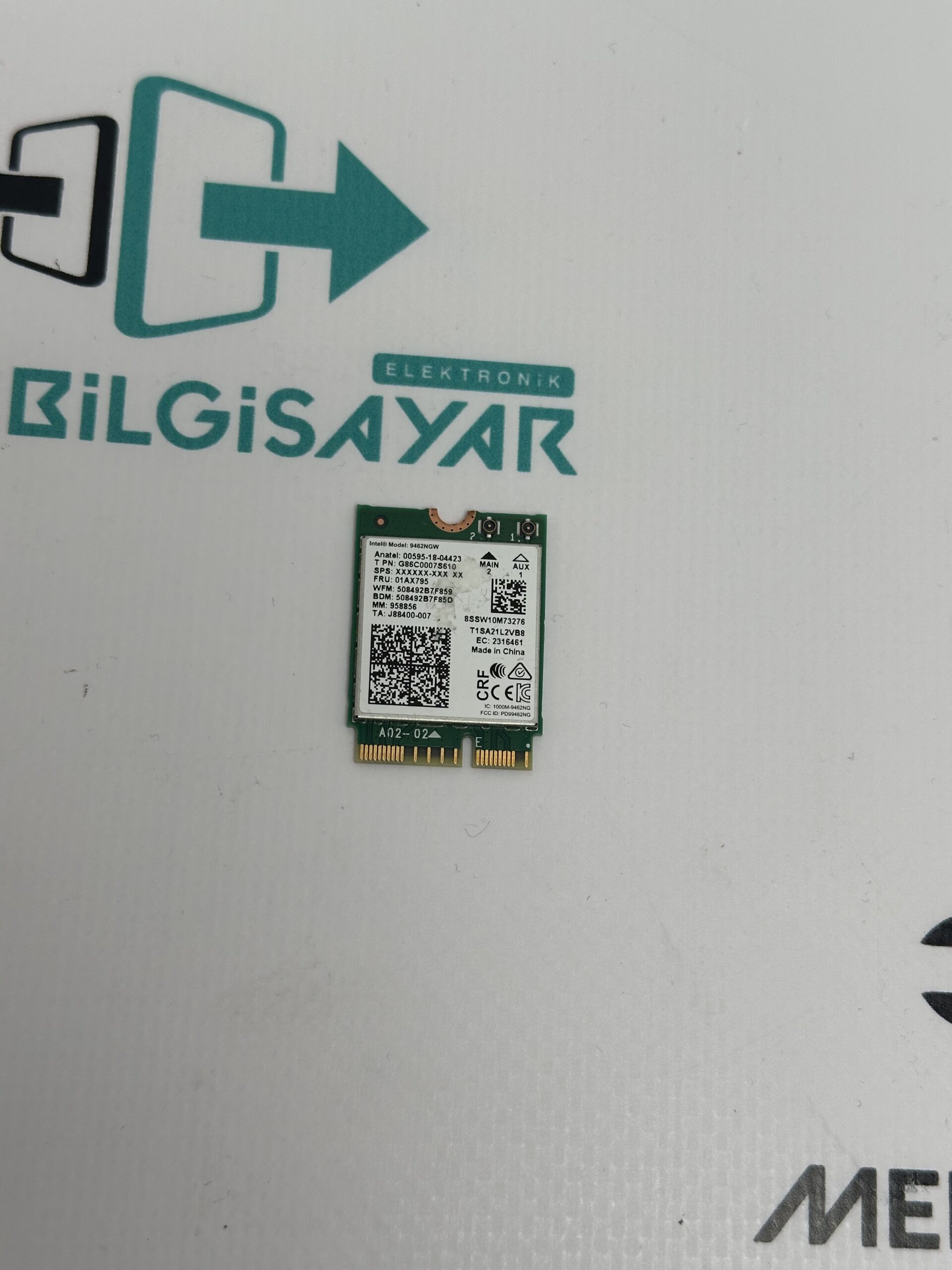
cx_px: 476
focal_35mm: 48
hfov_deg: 30.3
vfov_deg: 39.7
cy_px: 635
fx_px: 1760
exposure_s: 1/1041
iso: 64
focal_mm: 6.86
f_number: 1.78
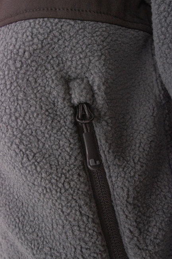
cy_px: 130
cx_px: 86
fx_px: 215
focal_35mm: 30
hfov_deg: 43.6
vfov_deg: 61.9
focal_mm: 20
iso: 800
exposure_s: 1/800
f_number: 5.6
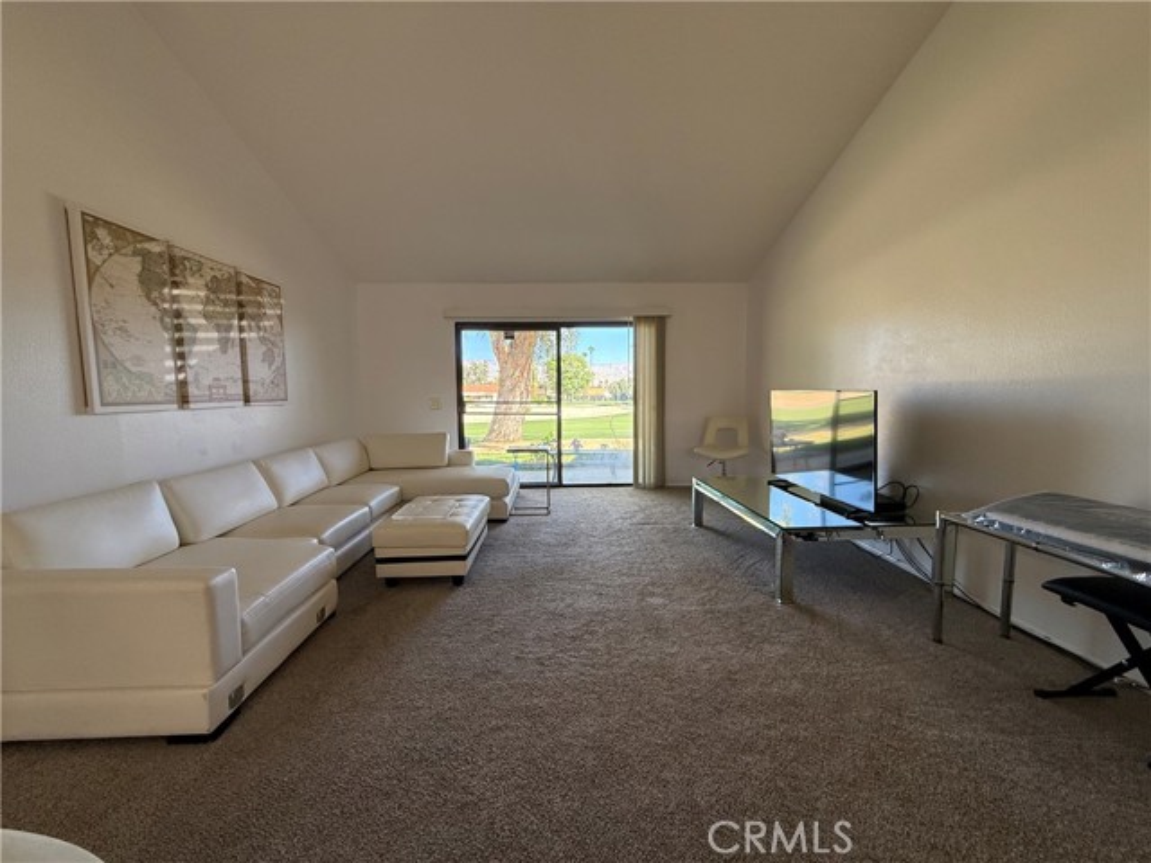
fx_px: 466
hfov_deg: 102.1
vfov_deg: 85.7
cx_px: 576
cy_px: 432
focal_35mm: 14
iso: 100
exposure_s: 1/120
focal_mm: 2.22
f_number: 2.2
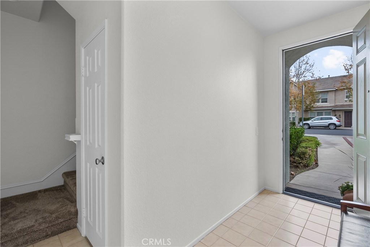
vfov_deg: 73.8
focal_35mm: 16
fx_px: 164
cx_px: 185
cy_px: 124
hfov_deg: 96.7
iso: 250
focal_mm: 16
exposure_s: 1/13
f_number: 6.3
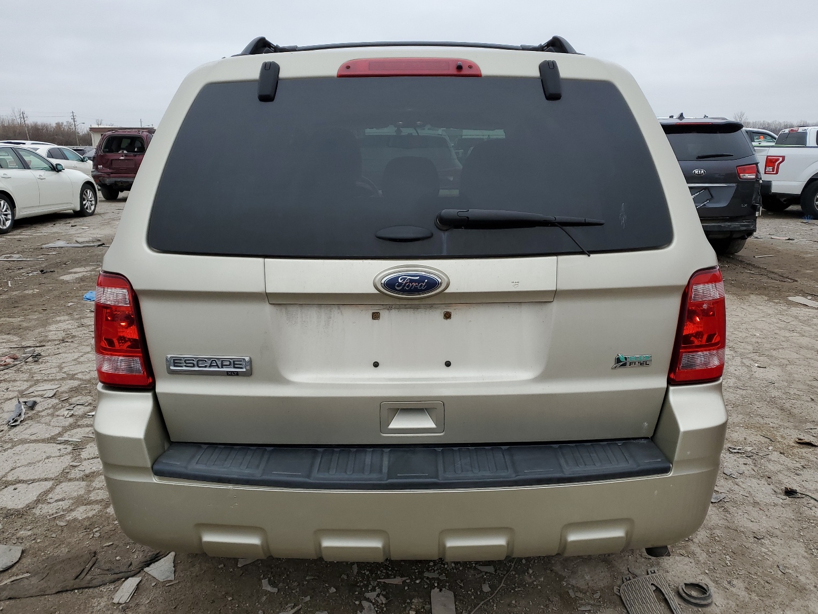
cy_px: 309
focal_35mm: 27
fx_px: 638
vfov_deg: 51.4
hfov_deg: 65.3
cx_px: 409
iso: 50
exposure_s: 1/1429
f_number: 1.5
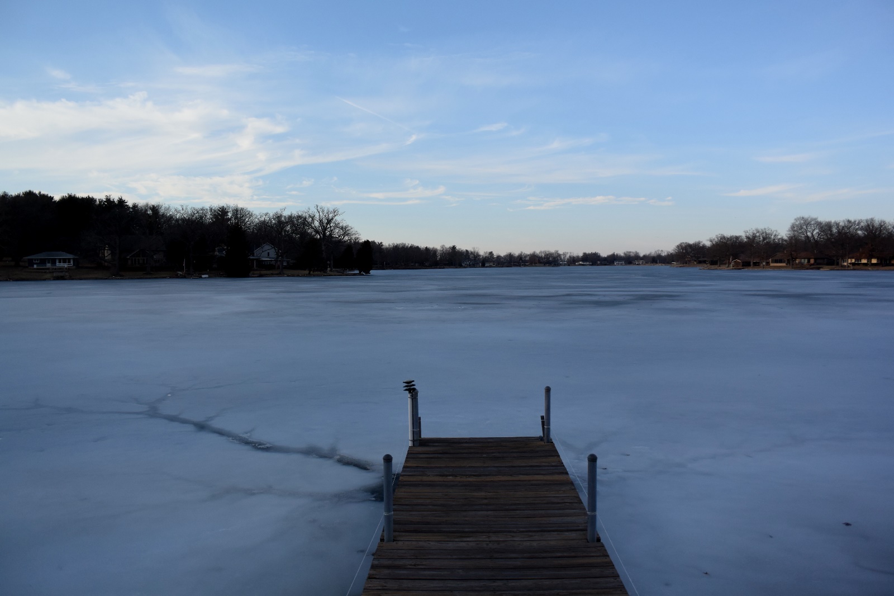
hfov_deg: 67.4
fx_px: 670
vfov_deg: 47.9
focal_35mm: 27
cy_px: 298
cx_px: 447
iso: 160
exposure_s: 1/800
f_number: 3.5
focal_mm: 10
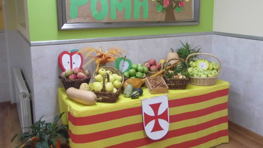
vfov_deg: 31.9
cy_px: 56
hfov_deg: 54.0
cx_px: 135
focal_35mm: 37
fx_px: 258
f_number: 3.2
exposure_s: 1/50
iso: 400
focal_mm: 5.8
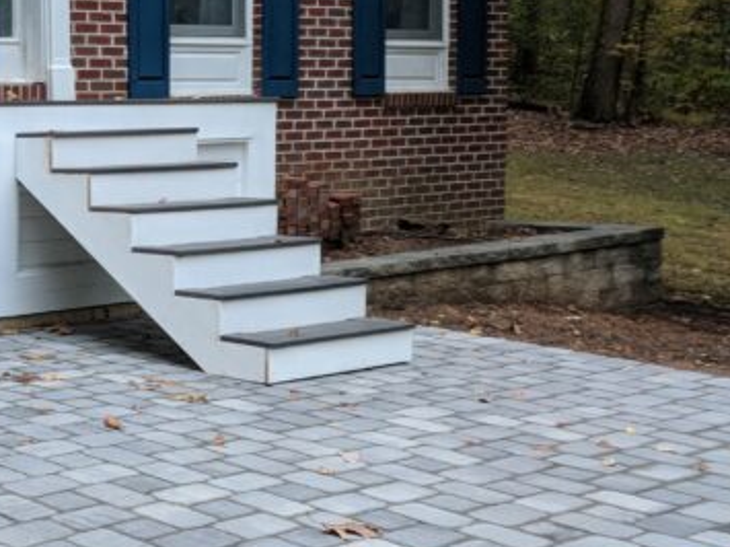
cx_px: -121
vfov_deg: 19.6
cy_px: 271
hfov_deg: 23.9
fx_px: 1581
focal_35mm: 75
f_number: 2
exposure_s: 1/40
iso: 466
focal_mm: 4.67
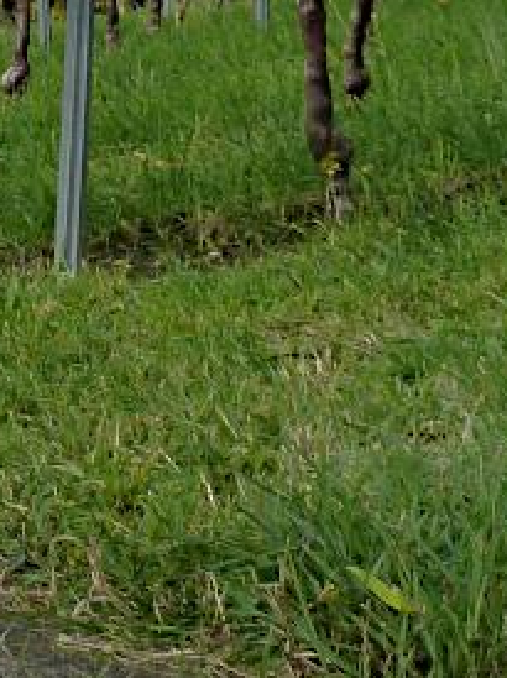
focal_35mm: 228
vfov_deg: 8.5
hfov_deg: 6.3
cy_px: -356
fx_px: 4459
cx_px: -522
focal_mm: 8.5
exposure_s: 1/400
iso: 125
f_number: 3.8
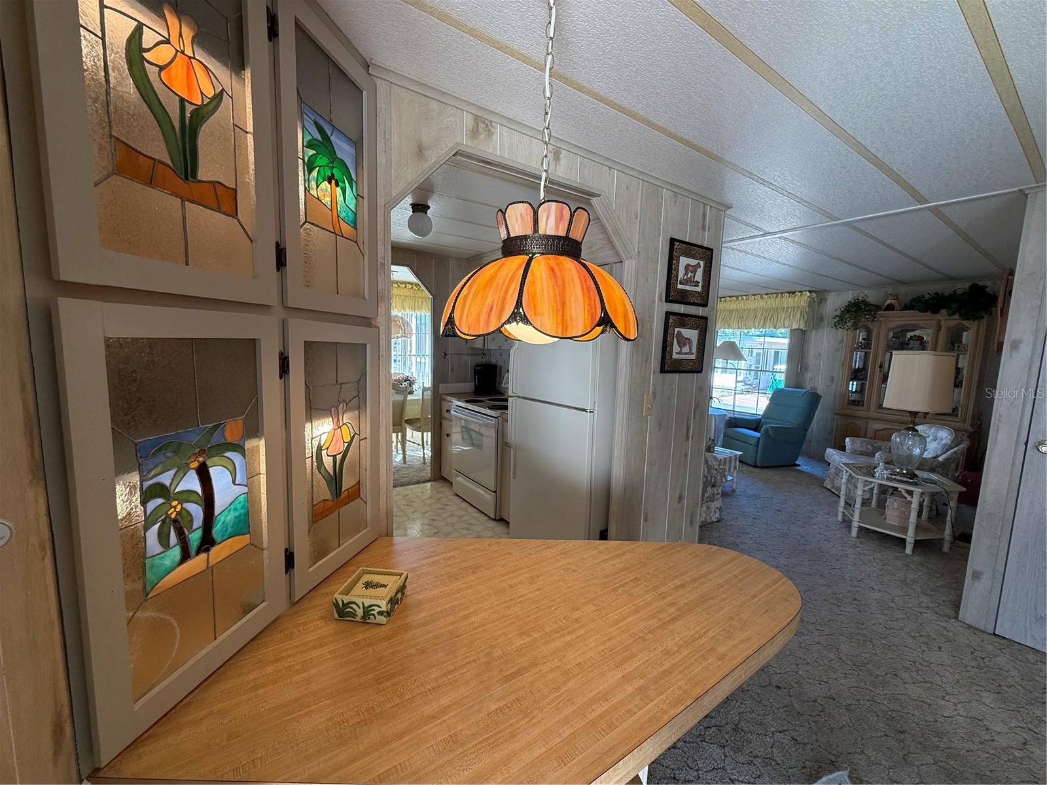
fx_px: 423
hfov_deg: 102.1
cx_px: 524
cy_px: 392
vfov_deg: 85.7
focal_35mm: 14
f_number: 2.2
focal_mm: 2.22
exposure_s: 1/120
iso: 160
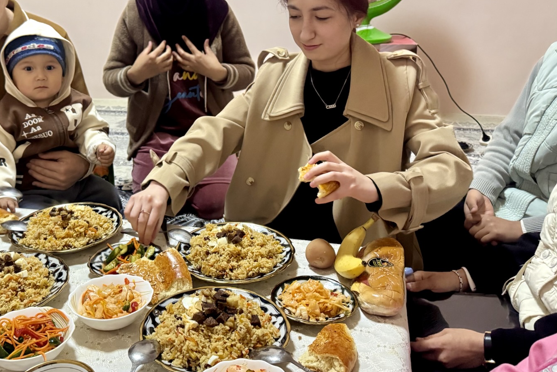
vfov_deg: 35.6
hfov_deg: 51.5
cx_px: 217
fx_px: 573
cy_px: 121
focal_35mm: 37
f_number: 1.78
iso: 800
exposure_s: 1/60
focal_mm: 6.76
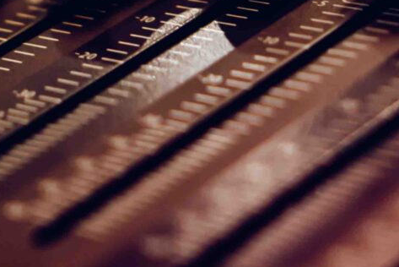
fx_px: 2162
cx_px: 332
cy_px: 8
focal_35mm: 195
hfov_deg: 10.5
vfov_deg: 7.0
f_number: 4
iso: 1000
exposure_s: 1/30
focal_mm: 60
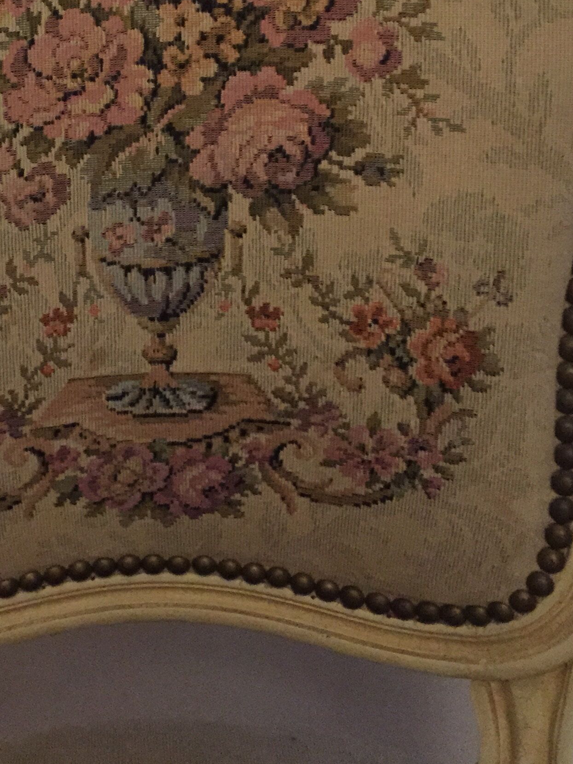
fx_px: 1259
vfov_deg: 32.6
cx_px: 166
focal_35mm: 57
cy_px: 120
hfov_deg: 25.4
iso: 500
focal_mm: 4.15
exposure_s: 1/17
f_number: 2.2
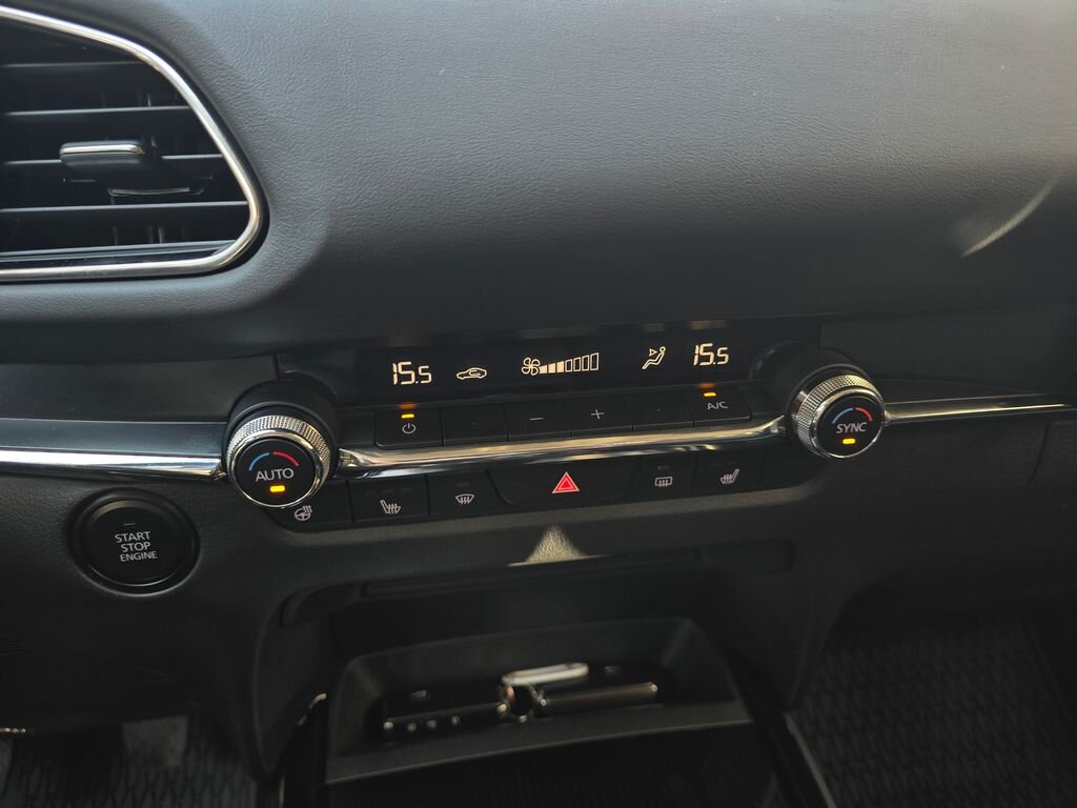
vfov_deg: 58.9
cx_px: 538
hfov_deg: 73.9
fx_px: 716
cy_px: 404
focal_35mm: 23
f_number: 1.7
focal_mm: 6.3
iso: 64
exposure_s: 1/64.9
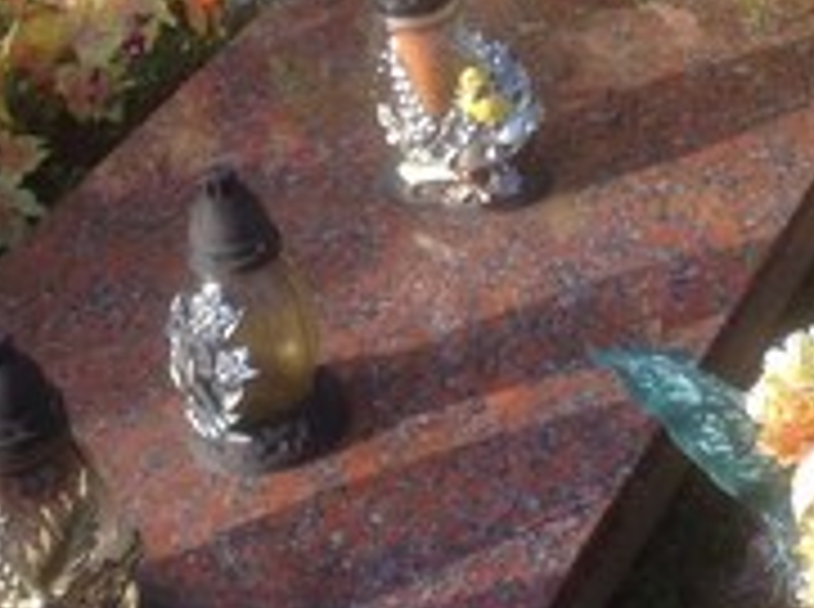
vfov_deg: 12.4
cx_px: 612
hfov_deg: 16.8
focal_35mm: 117
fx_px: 2746
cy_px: -104
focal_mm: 4.12
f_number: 2.4
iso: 50
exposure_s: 1/521
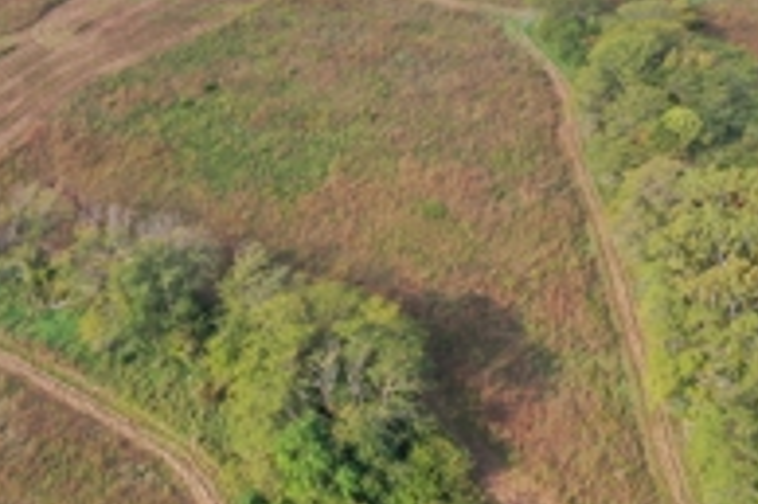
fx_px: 1367
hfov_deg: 30.7
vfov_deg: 20.1
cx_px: 512
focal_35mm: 65
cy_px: -20
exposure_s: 1/200
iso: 100
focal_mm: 10.26
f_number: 5
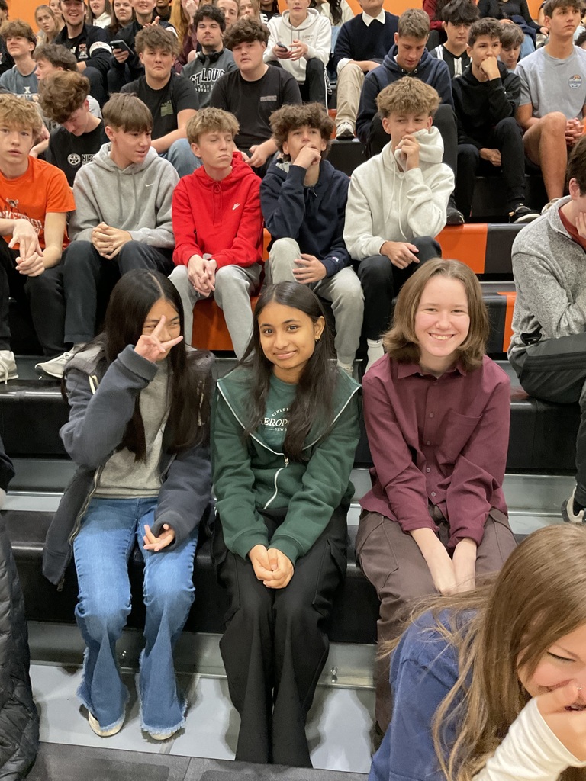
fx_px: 655
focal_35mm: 29
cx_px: 293
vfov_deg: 61.7
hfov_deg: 48.2
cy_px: 390
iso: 160
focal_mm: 3
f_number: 1.8
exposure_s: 1/60
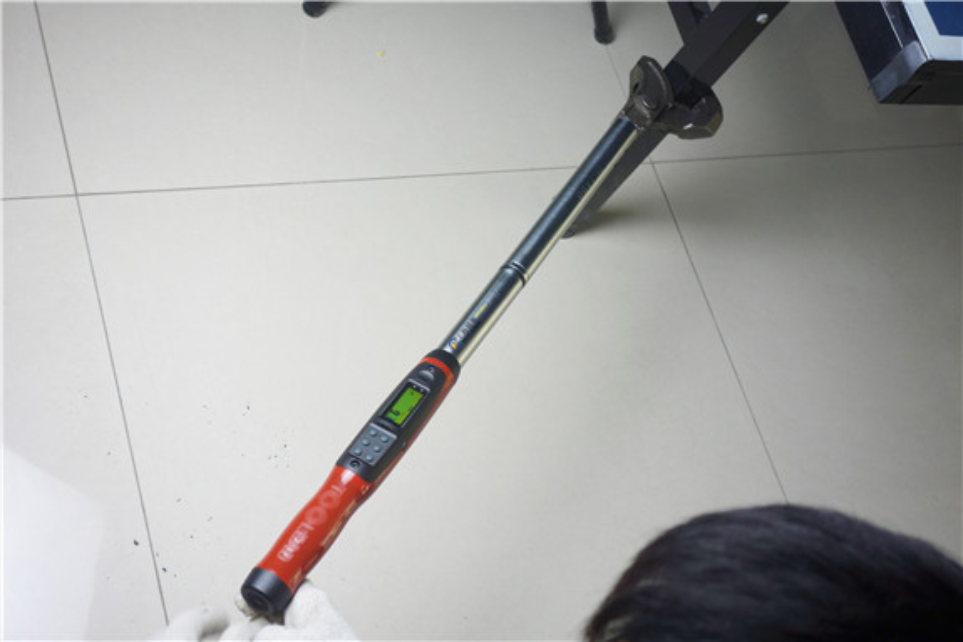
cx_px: 482
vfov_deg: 29.2
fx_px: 1230
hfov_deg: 42.8
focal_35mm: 46
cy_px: 321
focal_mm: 16.99
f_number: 5
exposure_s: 1/100
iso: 125
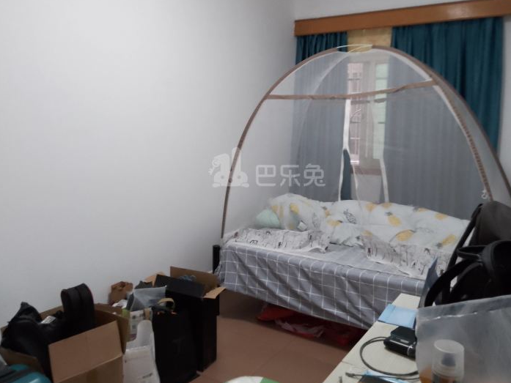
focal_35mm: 31
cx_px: 267
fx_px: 458
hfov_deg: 58.3
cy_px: 168
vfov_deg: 45.4
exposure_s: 1/25
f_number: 1.8
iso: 200
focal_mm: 3.69
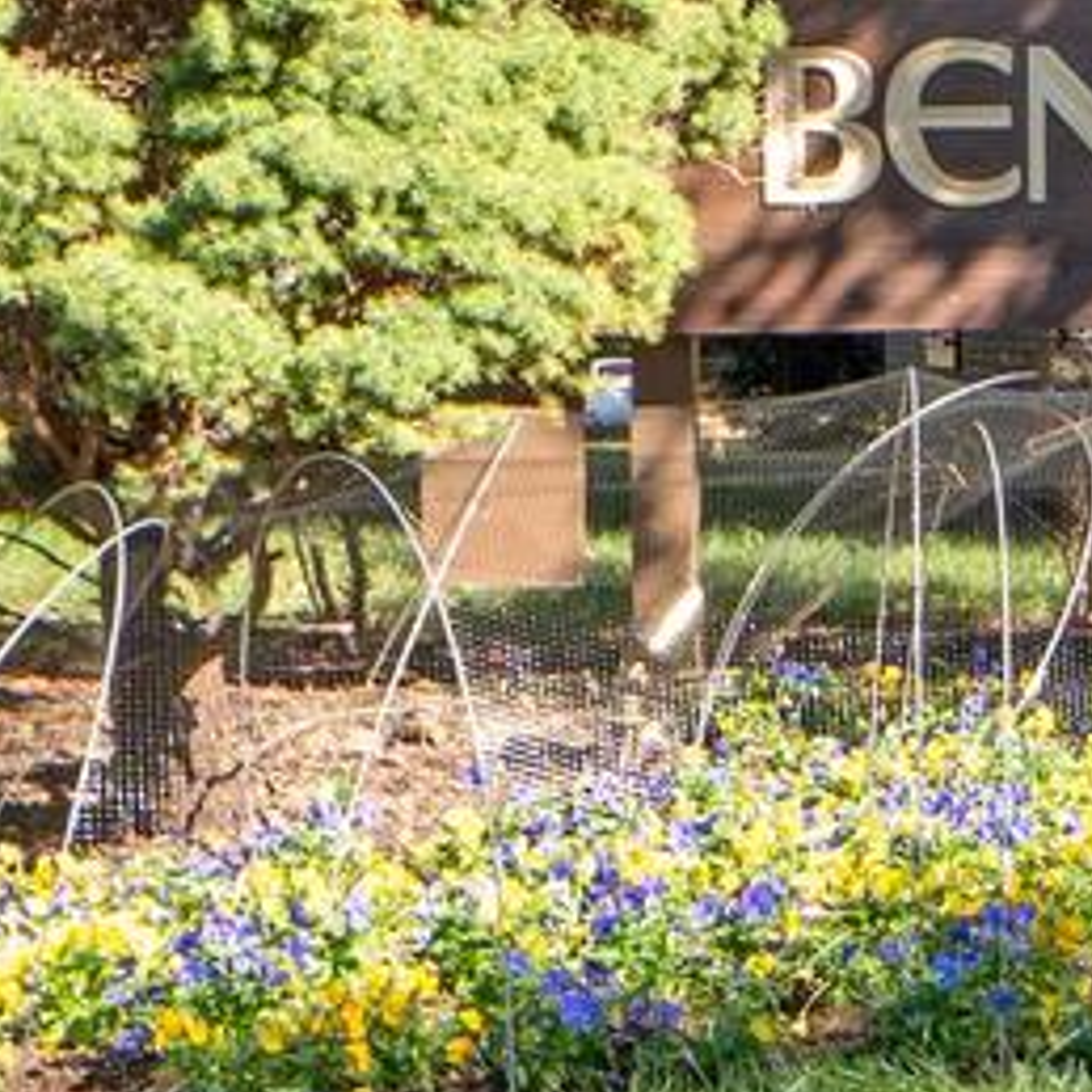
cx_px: 1518
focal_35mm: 142
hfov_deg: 11.9
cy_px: 194
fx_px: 5068
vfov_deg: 12.2
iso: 100
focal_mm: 20
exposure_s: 1/40
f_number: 9
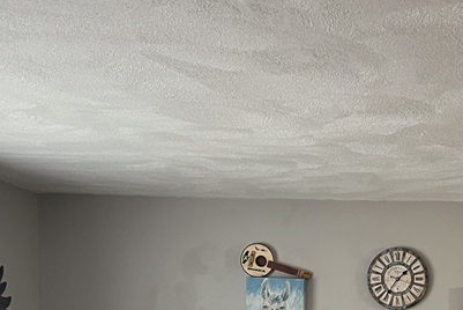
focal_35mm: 69
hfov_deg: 28.4
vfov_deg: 18.3
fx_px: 888
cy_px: 414
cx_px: 388
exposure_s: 1/60
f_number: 1.5
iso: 400
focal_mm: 5.7
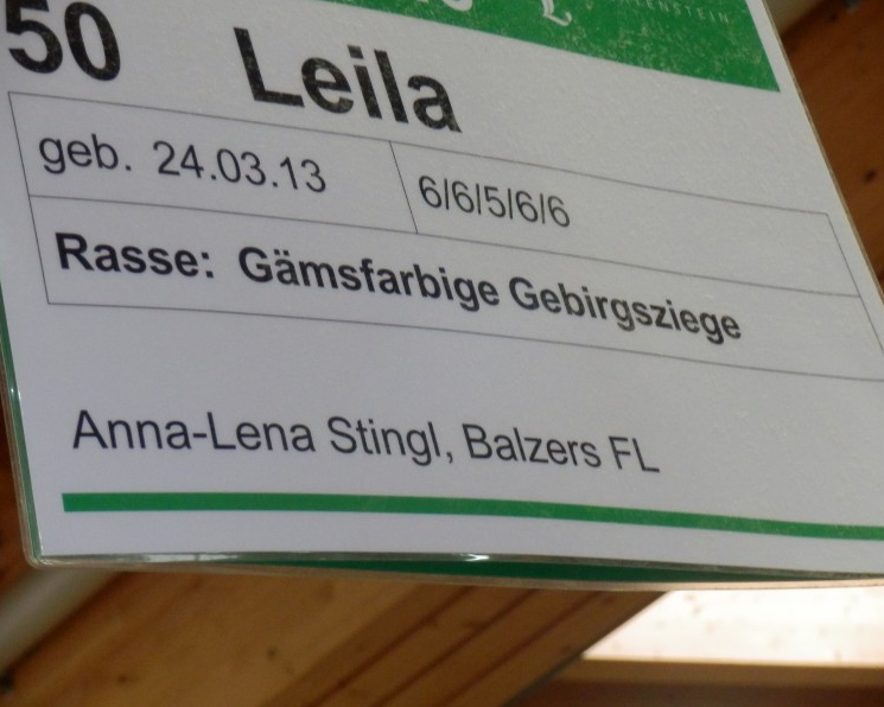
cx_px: 434
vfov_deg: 8.9
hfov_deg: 11.1
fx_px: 4552
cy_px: 355
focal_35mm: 174
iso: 800
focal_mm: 29.4
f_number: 5.9
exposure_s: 1/50
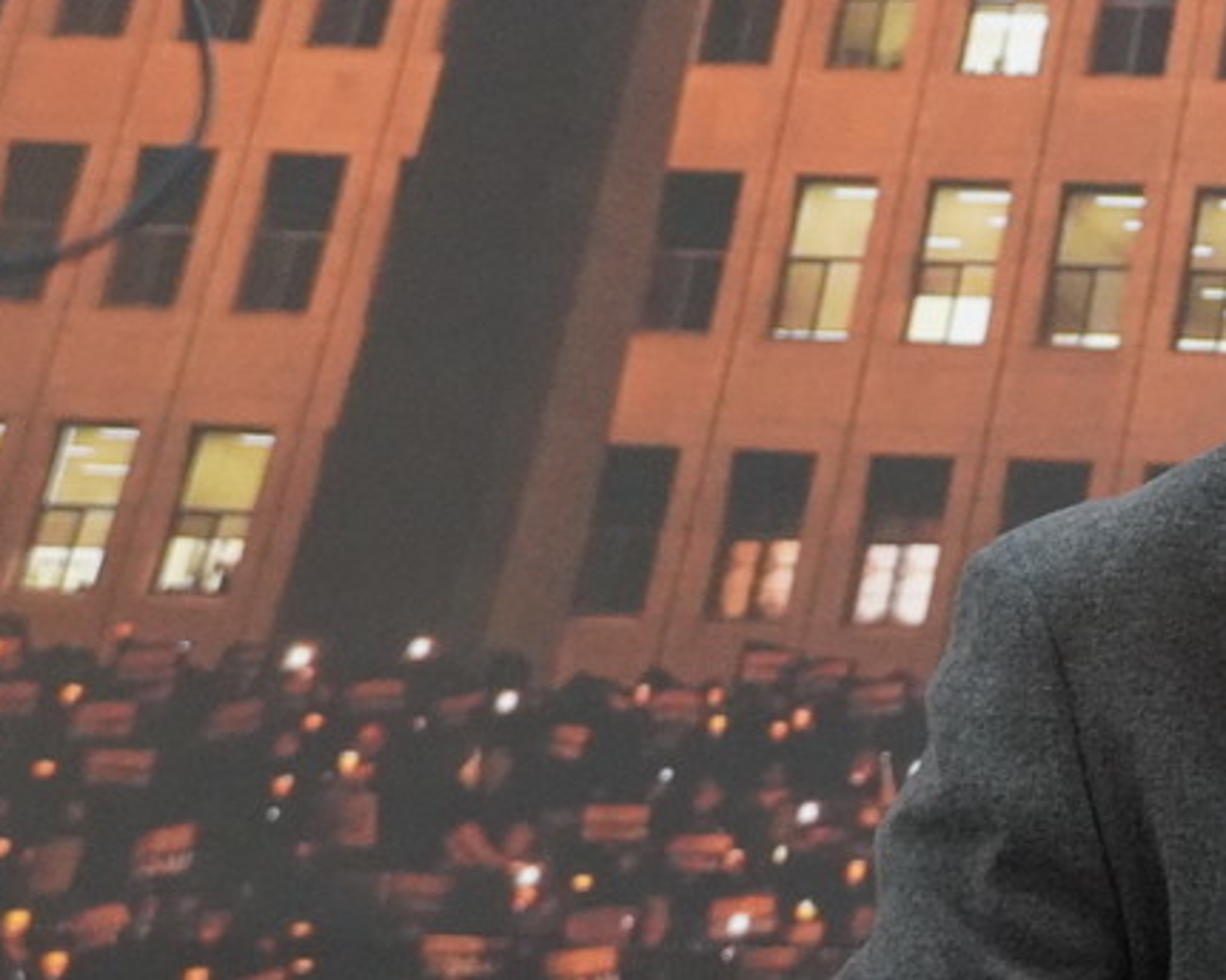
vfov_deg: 10.2
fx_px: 5479
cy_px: 603
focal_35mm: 151
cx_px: 1714
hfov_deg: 12.3
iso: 6400
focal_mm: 36
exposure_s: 1/100
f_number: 4.5
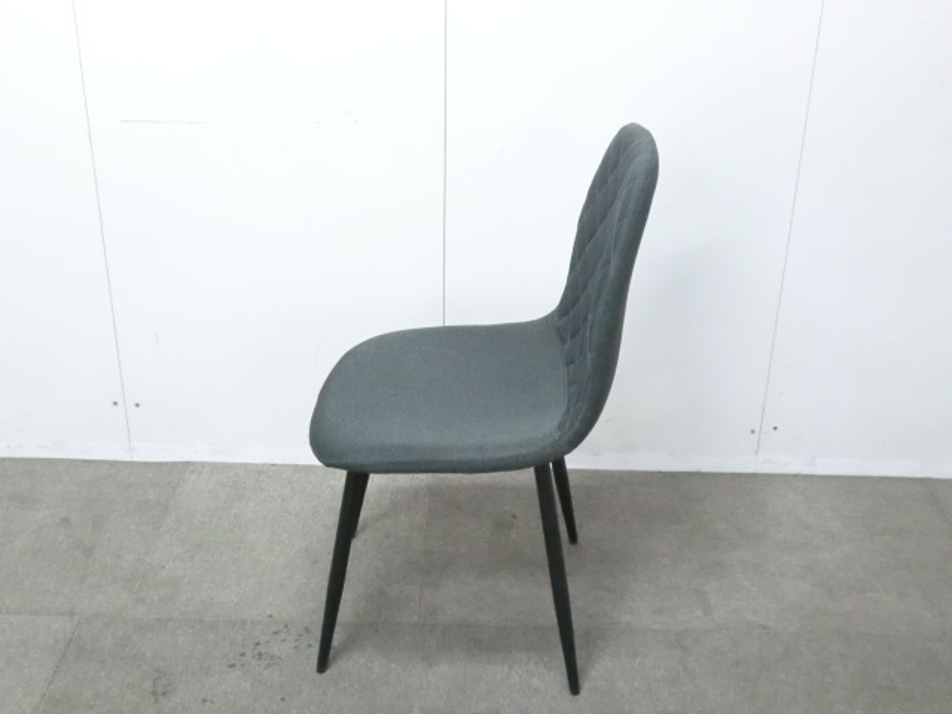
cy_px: 357
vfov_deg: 32.2
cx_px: 476
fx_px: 1238
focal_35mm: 45
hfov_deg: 42.1
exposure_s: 1/30
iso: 800
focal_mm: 8.2
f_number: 4.3
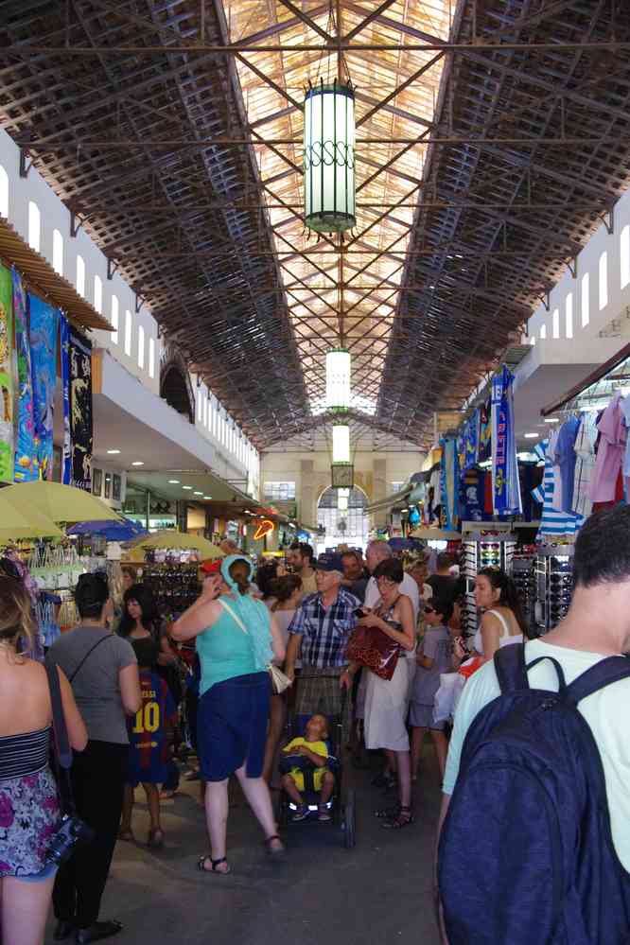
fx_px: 1059
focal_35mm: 40
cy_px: 472
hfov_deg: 33.1
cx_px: 315
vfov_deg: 48.1
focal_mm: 26.9
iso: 3200
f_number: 5.6
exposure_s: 1/50
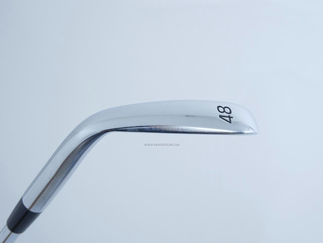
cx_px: 162
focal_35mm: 50
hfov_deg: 38.2
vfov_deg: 29.1
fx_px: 467
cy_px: 122
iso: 1600
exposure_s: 1/125
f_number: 4.5
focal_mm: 25
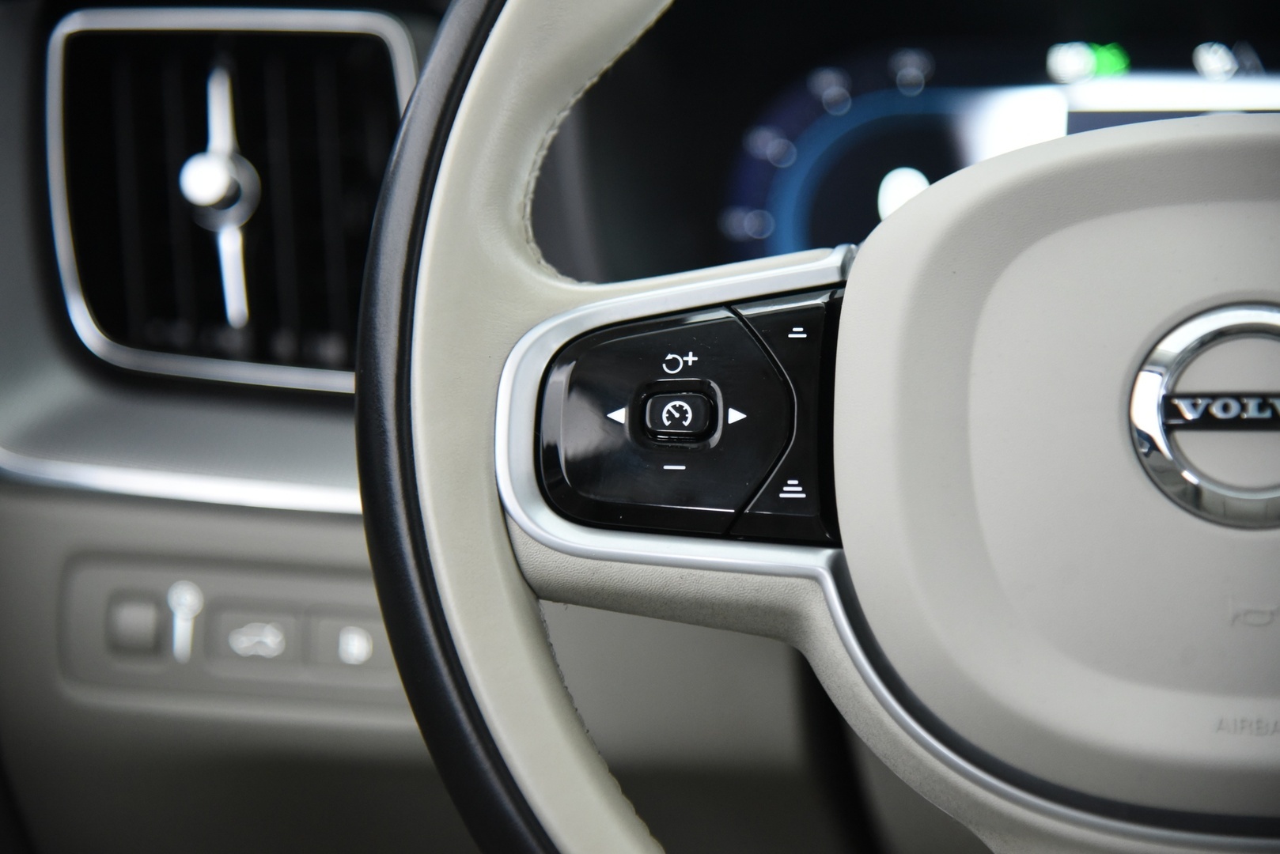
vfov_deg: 14.4
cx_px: 640
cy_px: 427
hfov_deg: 21.5
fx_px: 3379
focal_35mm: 95
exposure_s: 1/25
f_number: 4
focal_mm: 95
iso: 4000
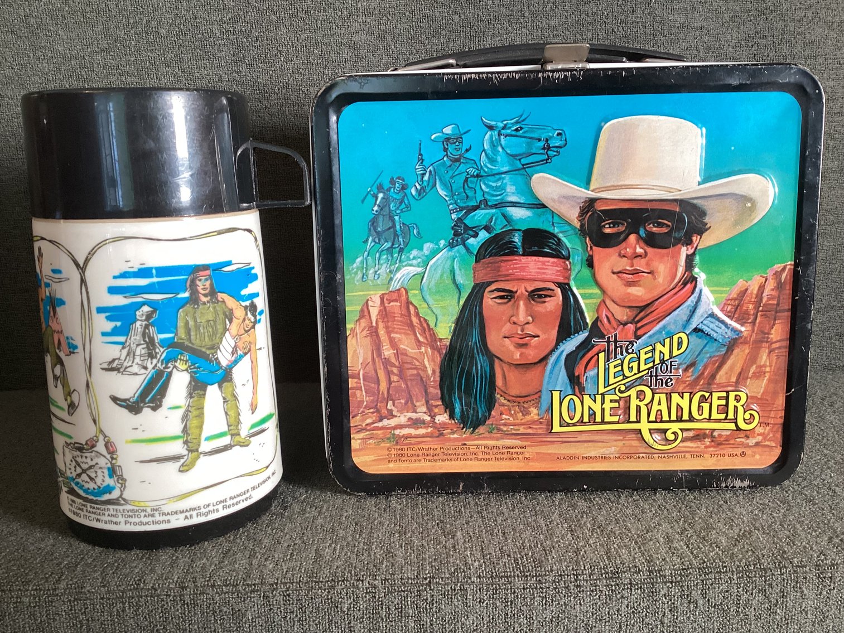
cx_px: 422
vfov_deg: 45.4
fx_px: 756
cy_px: 316
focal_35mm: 31
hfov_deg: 58.3
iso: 125
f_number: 2.4
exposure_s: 1/60
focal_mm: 3.3
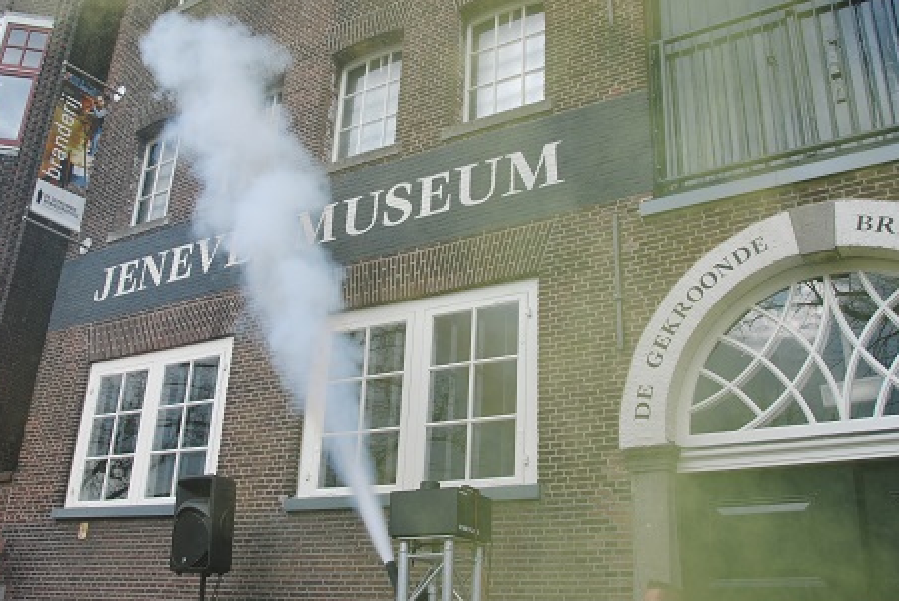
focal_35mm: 36
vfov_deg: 36.9
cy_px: 253
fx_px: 900
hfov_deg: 52.9
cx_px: 382
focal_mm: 18
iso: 100
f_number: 6.3
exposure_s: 1/200
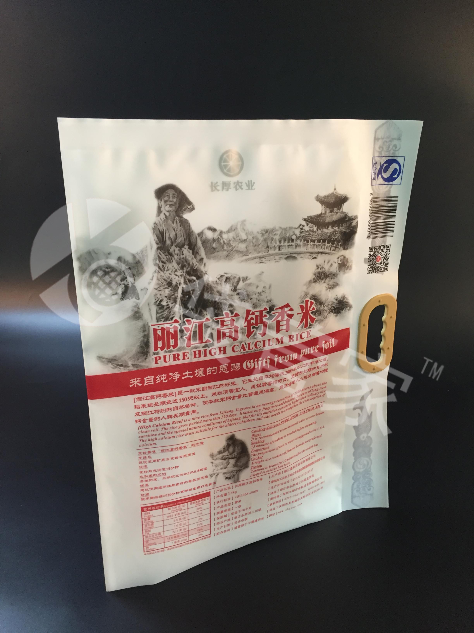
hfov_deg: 48.2
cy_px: 316
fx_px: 529
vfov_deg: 61.7
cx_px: 237
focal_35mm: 29
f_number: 2.2
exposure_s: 1/33
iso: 160
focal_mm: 4.15
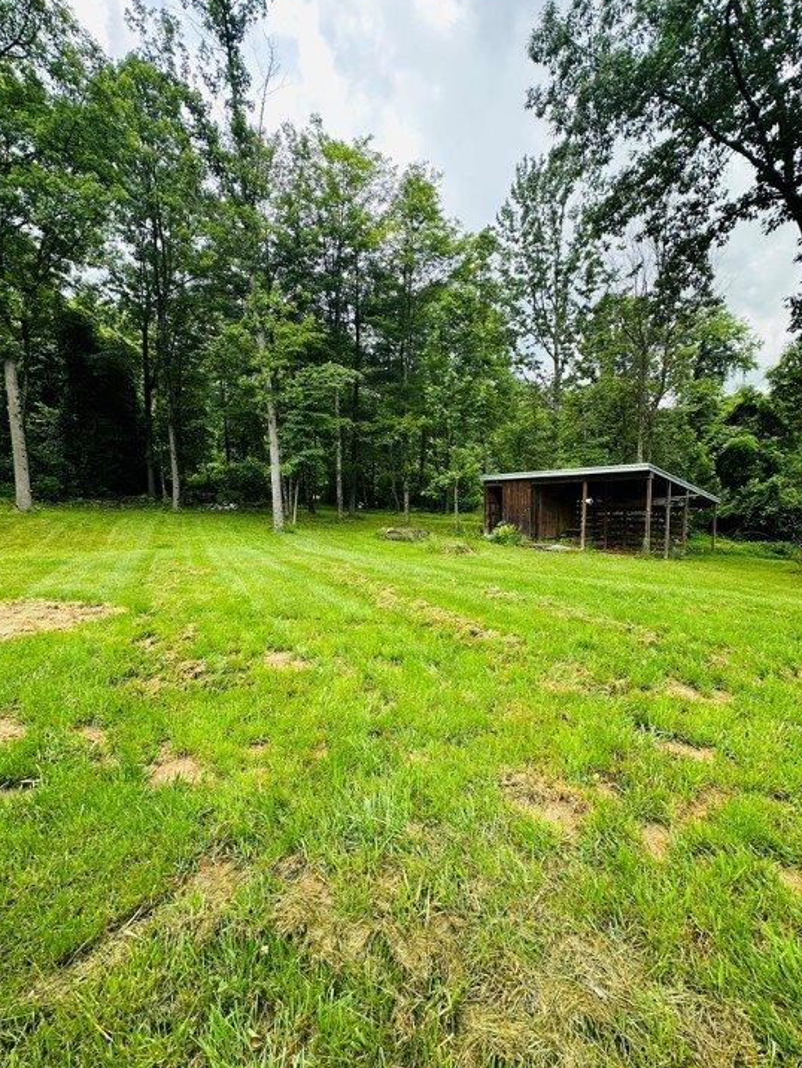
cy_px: 554
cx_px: 410
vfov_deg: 98.1
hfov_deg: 81.8
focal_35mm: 15
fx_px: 463
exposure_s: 1/487
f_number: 2.2
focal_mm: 2.22
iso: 40
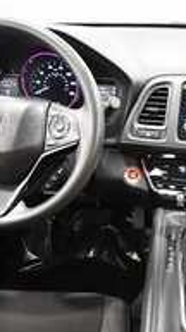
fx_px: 326
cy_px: 178
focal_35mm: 37
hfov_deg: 29.4
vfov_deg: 54.0
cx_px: 193
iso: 4000
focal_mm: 11.5
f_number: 4.8
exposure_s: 1/60
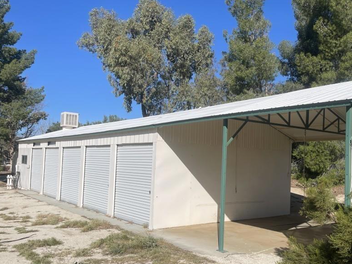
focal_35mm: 33
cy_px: 151
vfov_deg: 42.8
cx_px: 229
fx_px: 336
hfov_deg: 54.4
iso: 32
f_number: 1.6
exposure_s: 1/6993
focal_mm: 5.1
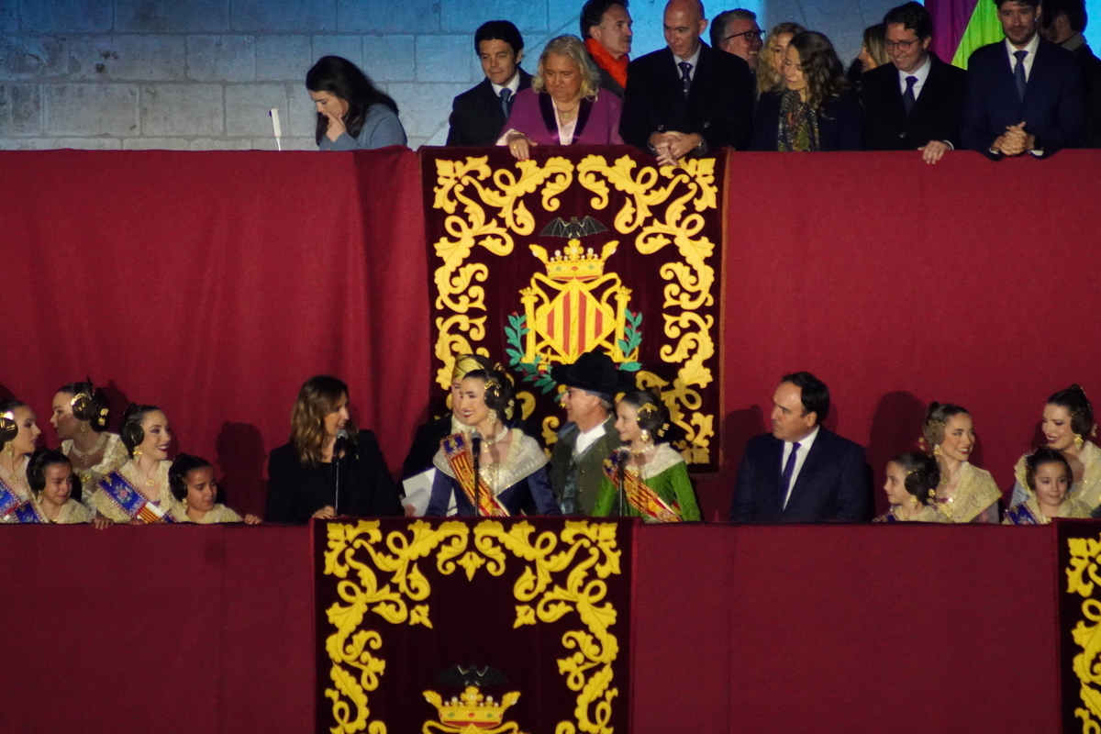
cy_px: 367
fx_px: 13761
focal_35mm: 450
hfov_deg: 4.6
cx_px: 550
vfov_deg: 3.1
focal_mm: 300
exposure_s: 1/200
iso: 6400
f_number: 5.6
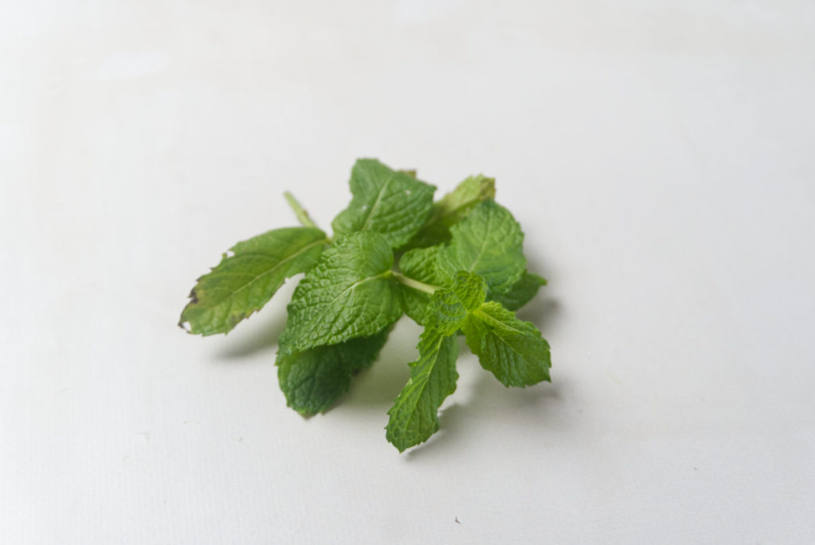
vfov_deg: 28.1
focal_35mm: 48
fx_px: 1087
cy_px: 272
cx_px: 408
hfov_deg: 41.1
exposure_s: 1/60
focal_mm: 32
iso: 1250
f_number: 5
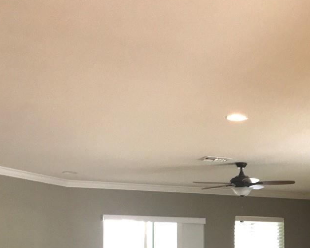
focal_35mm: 72
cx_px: 357
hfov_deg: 24.3
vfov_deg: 20.6
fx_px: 660
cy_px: 242
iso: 80
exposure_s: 1/30
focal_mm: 4.15
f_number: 2.2
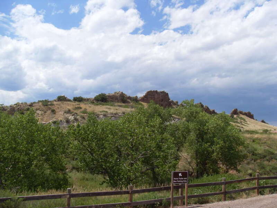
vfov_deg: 40.7
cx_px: 138
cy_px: 104
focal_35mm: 35
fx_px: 280
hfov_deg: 52.6
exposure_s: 1/350
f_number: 7
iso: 80
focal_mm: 6.3
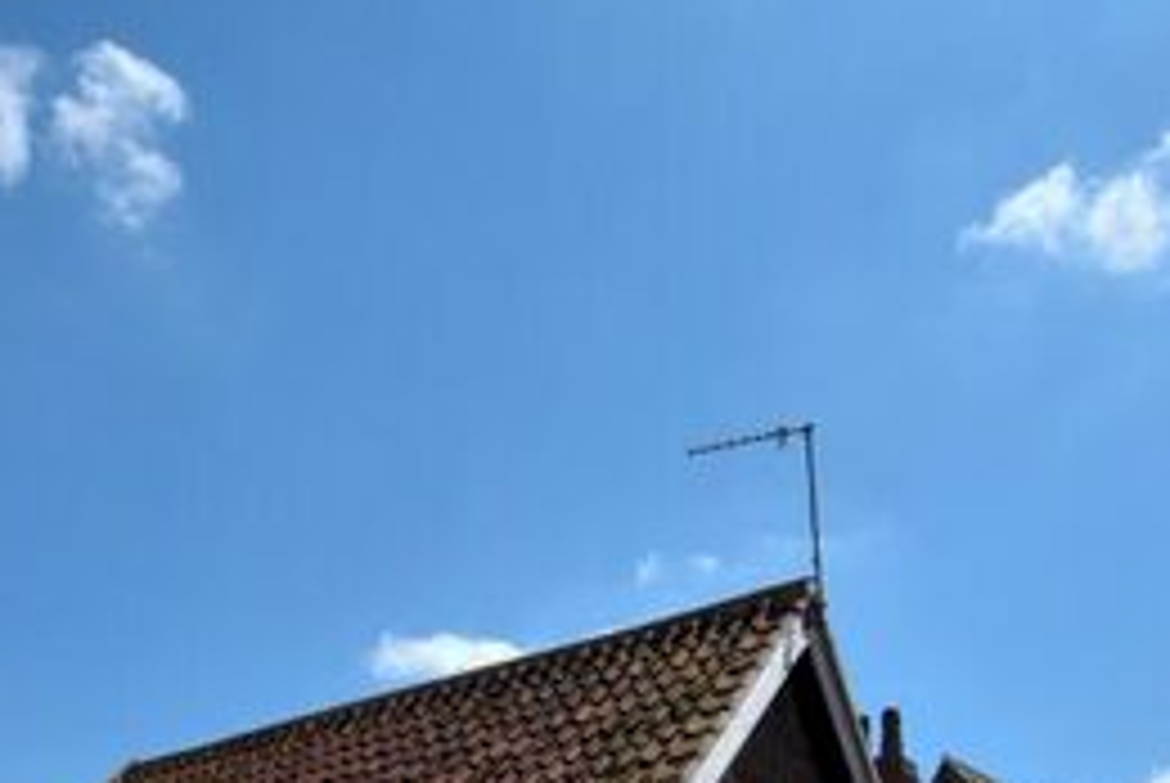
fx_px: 1443
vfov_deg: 25.8
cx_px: 531
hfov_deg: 44.1
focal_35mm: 44
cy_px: 1033
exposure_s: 1/320
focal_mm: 11
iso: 100
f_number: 9
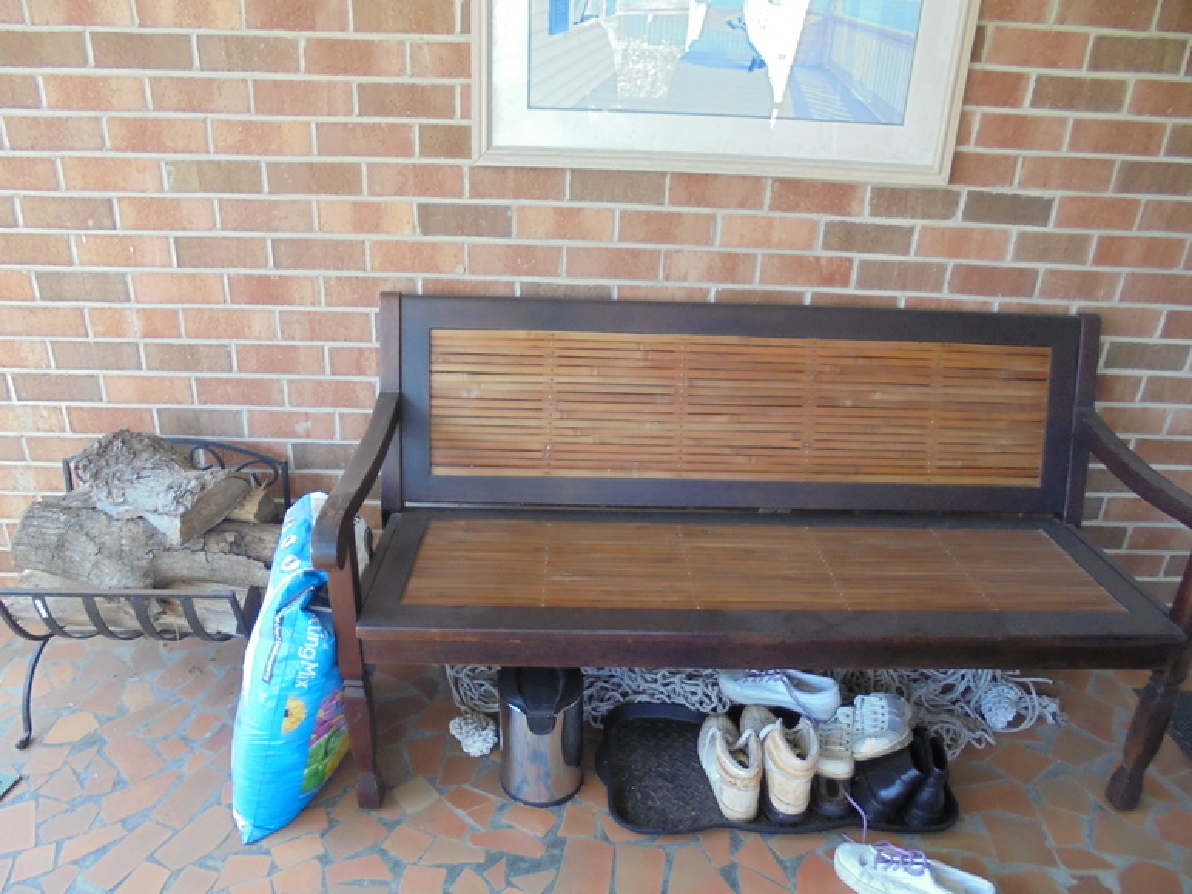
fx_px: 895
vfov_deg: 53.1
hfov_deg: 67.3
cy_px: 447
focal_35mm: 26
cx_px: 596
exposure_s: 1/30
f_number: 3.5
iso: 250
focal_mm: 4.6
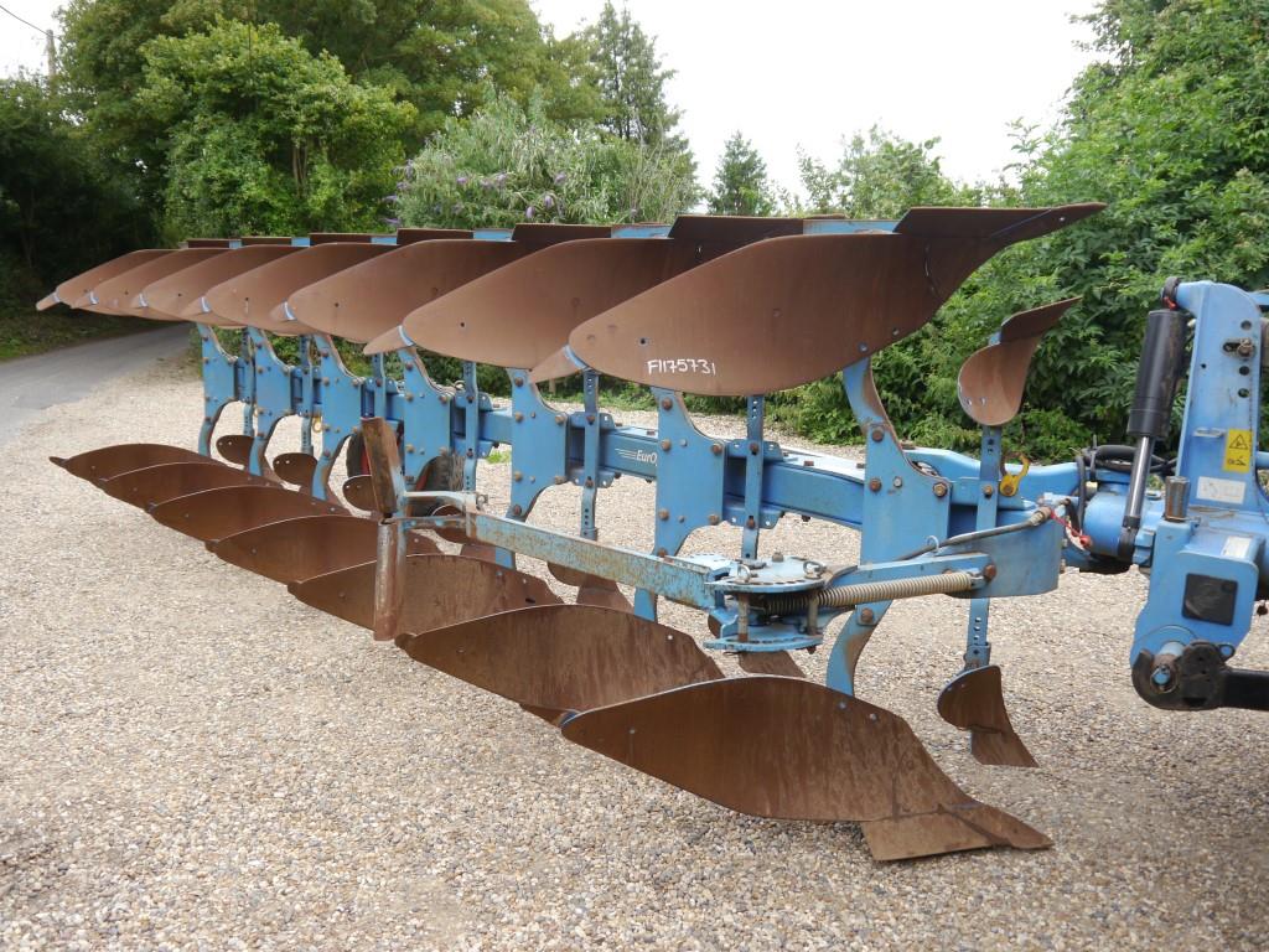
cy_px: 476
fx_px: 1173
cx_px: 634
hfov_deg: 56.8
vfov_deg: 44.2
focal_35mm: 32
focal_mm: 16
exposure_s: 1/160
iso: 160
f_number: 4.5
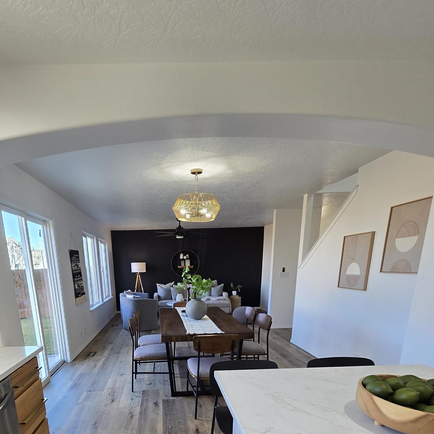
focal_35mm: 19
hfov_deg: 76.6
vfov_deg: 69.5
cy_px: 351
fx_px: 270
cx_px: 168
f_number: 2.2
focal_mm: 2.2
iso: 64
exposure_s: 1/60
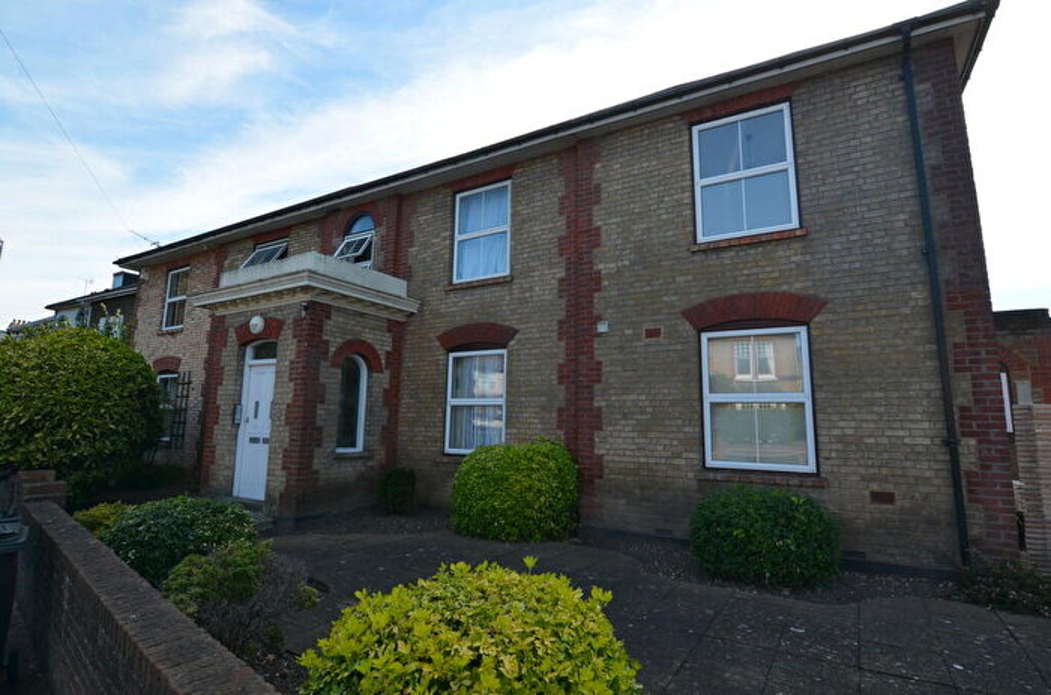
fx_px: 524
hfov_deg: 90.1
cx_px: 526
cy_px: 348
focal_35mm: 18
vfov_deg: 67.1
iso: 200
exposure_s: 1/250
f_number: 8
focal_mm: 12
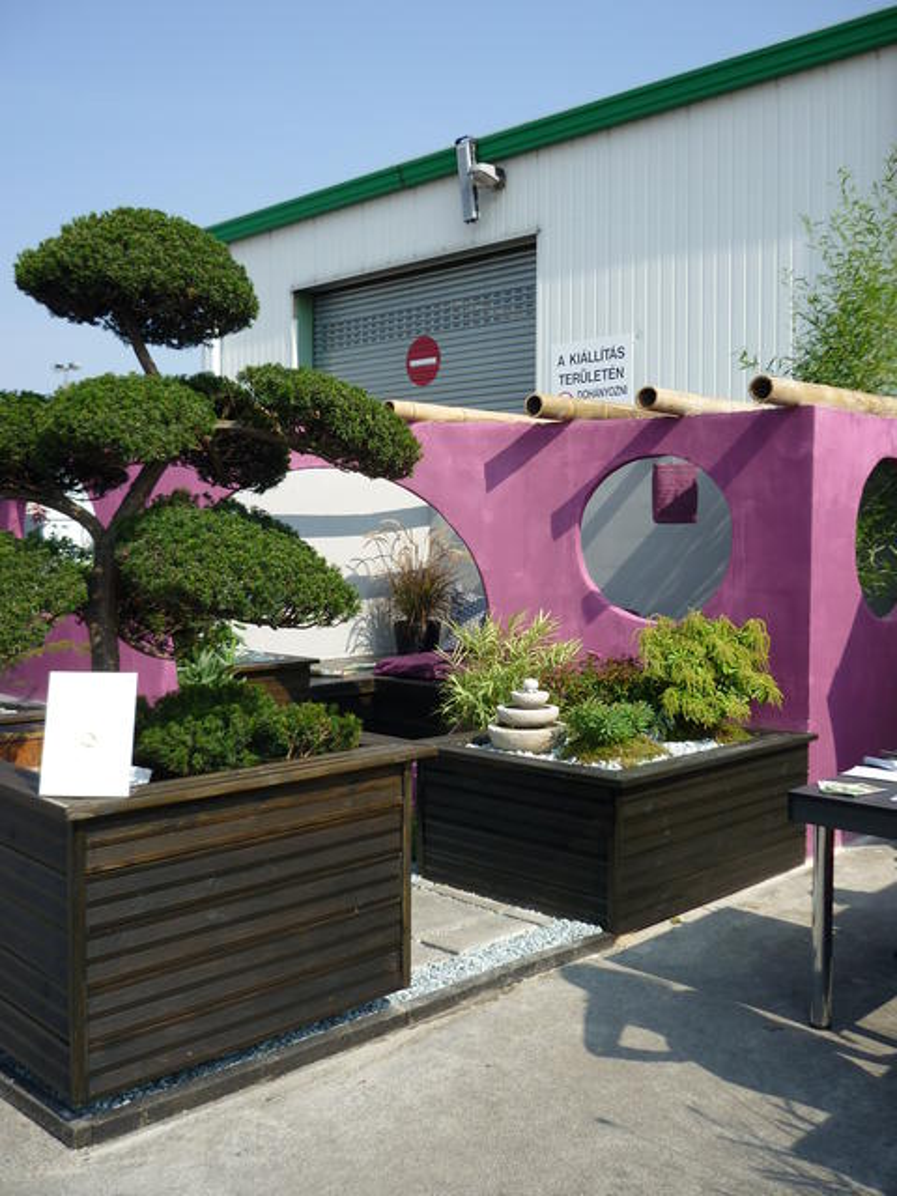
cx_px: 448
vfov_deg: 55.4
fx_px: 1140
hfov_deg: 42.9
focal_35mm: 33
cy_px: 598
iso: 80
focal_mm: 5.5
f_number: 2.8
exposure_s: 1/1000
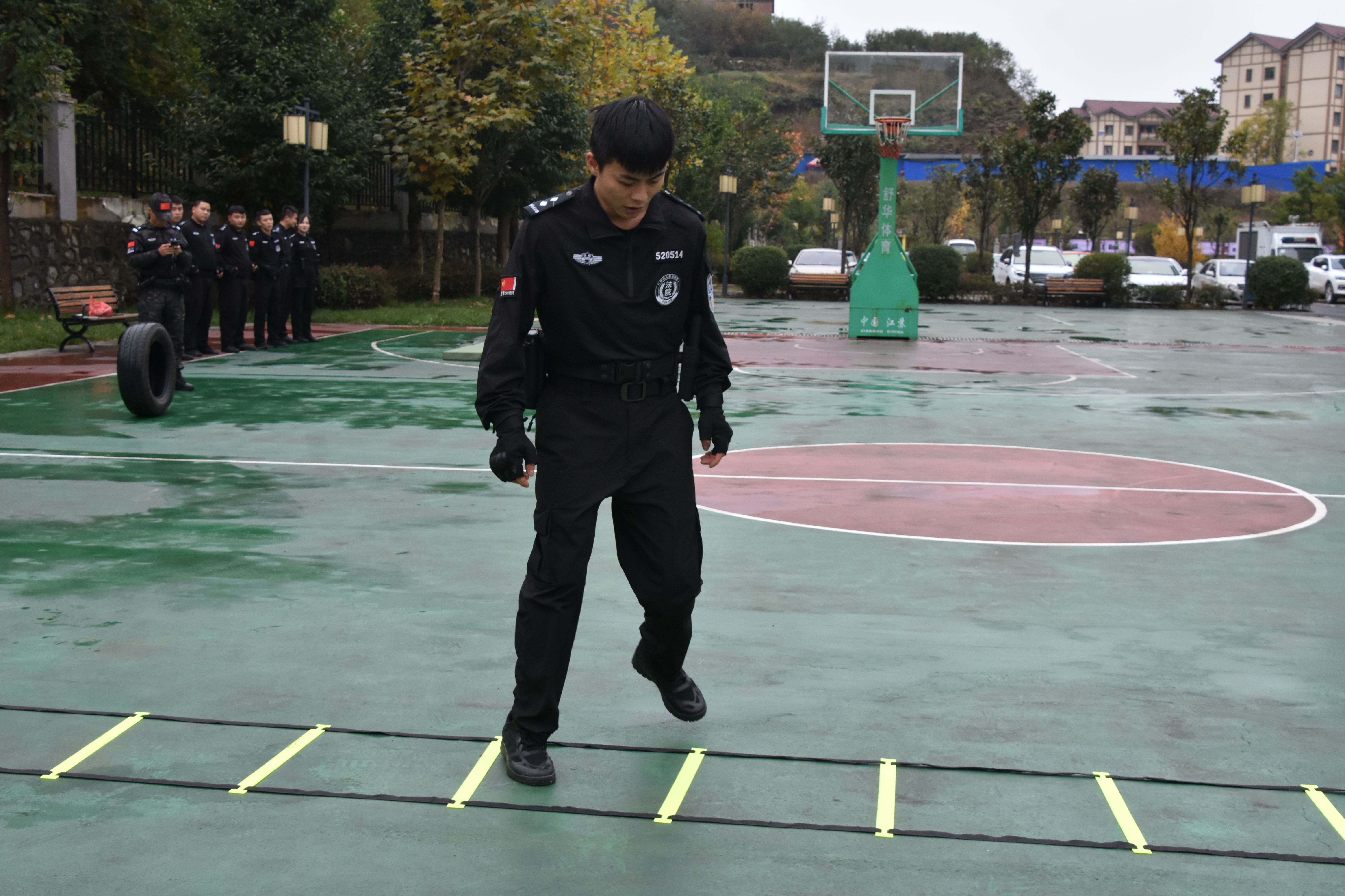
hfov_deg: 49.6
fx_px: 1457
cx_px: 672
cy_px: 448
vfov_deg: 34.2
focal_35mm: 39
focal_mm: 26
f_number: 7.1
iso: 1000
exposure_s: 1/200
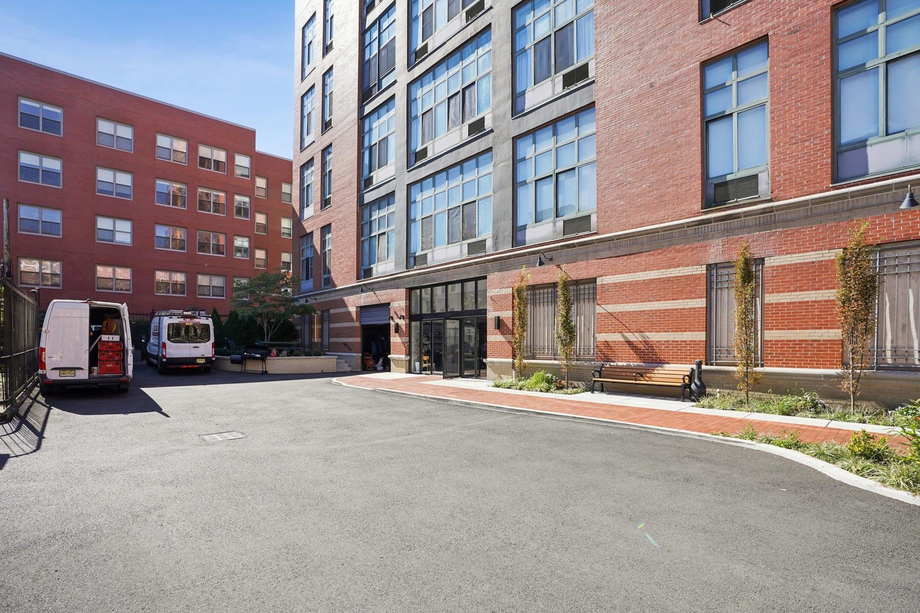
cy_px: 306
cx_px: 460
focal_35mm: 16
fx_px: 409
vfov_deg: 73.7
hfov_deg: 96.7
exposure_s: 1/500
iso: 500
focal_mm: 16
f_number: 8
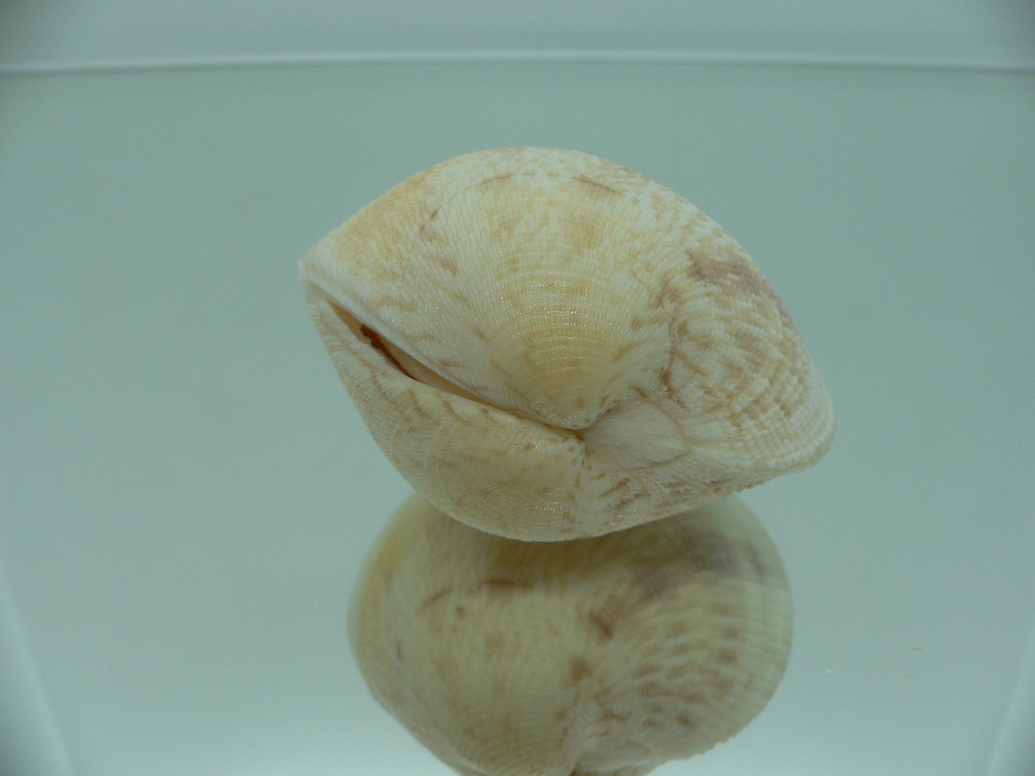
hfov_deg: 52.6
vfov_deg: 40.7
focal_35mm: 35
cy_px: 388
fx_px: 1046
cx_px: 518
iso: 80
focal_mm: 4.6
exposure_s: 1/60
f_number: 2.8
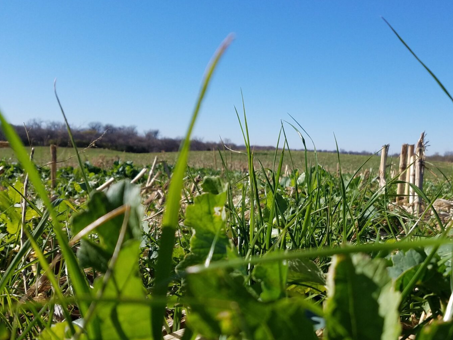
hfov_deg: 49.0
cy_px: 201
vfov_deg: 38.5
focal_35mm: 37
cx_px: 314
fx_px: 484
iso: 50
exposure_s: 1/3072
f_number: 1.7
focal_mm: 4.2
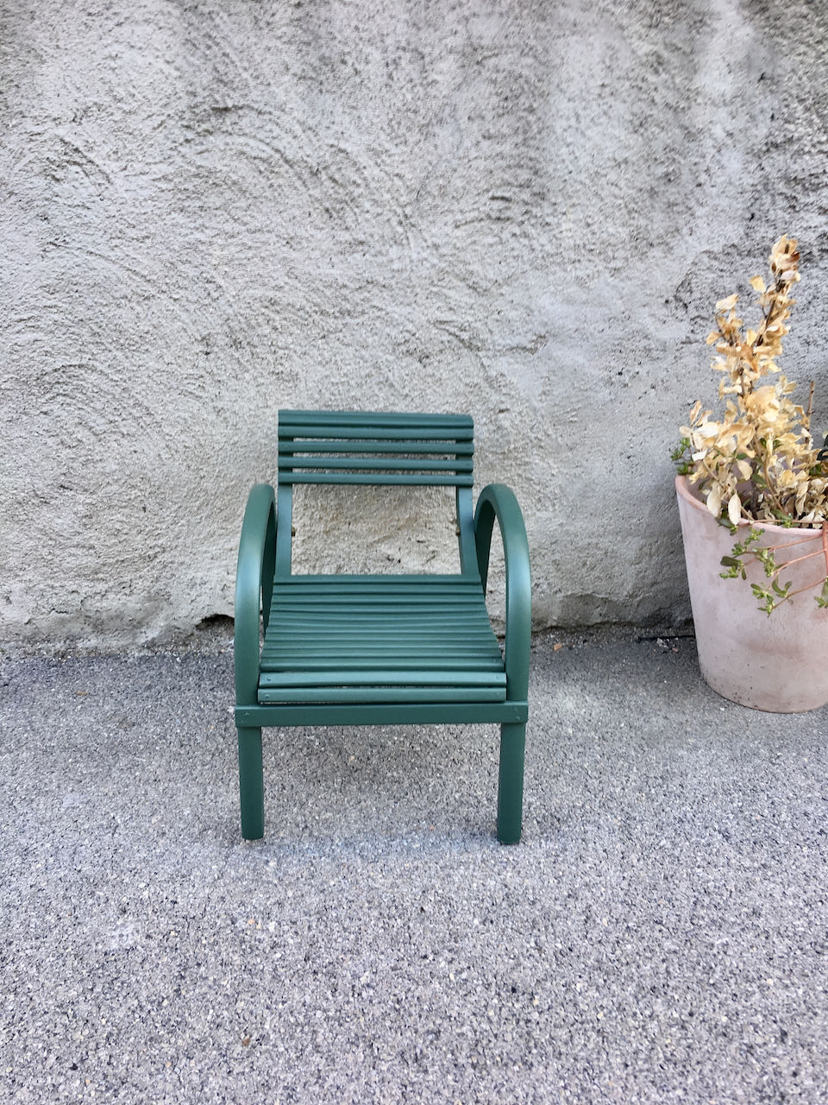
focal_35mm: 29
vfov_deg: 61.7
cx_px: 414
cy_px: 552
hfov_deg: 48.2
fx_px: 925
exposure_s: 1/50
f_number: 2.2
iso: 25
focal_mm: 4.15
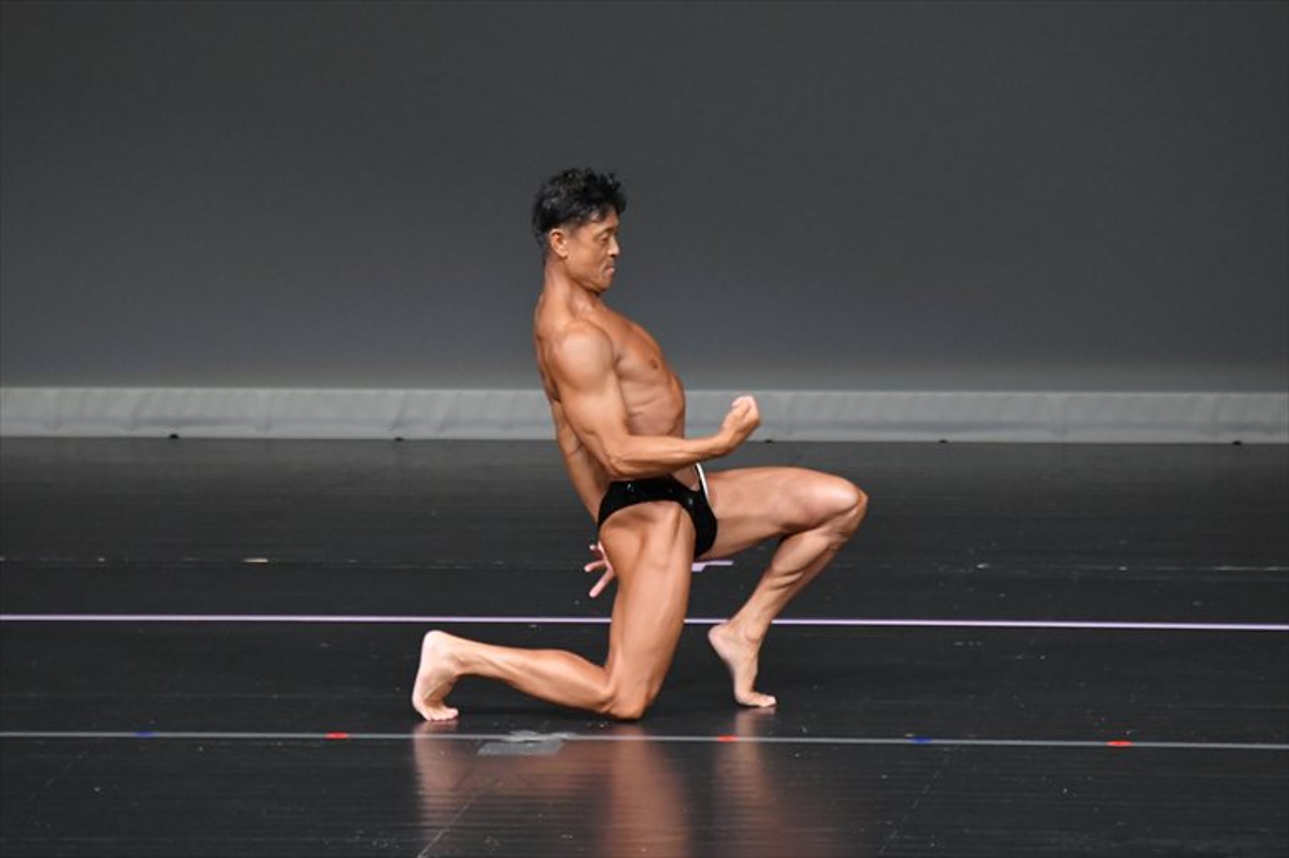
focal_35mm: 375
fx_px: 13421
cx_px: 644
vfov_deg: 3.7
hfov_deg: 5.5
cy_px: 429
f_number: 5.6
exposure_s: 1/400
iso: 4000
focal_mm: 250
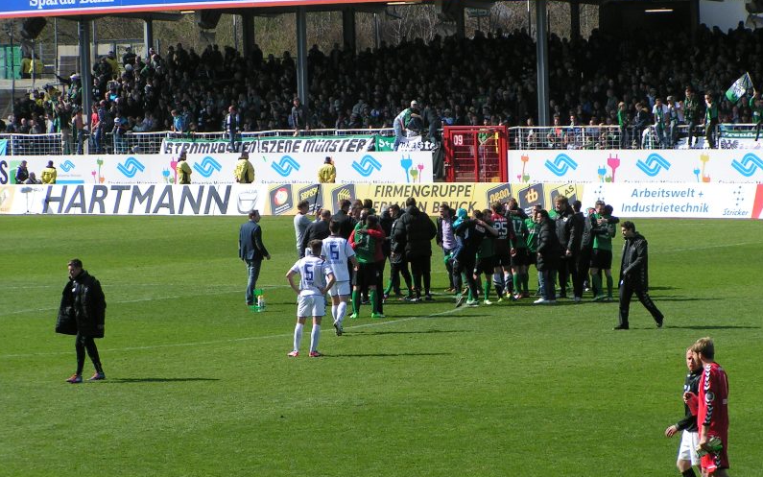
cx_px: 383
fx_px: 3639
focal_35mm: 175
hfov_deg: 12.0
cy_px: 220
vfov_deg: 7.5
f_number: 5.6
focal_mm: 25.1
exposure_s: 1/400
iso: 50
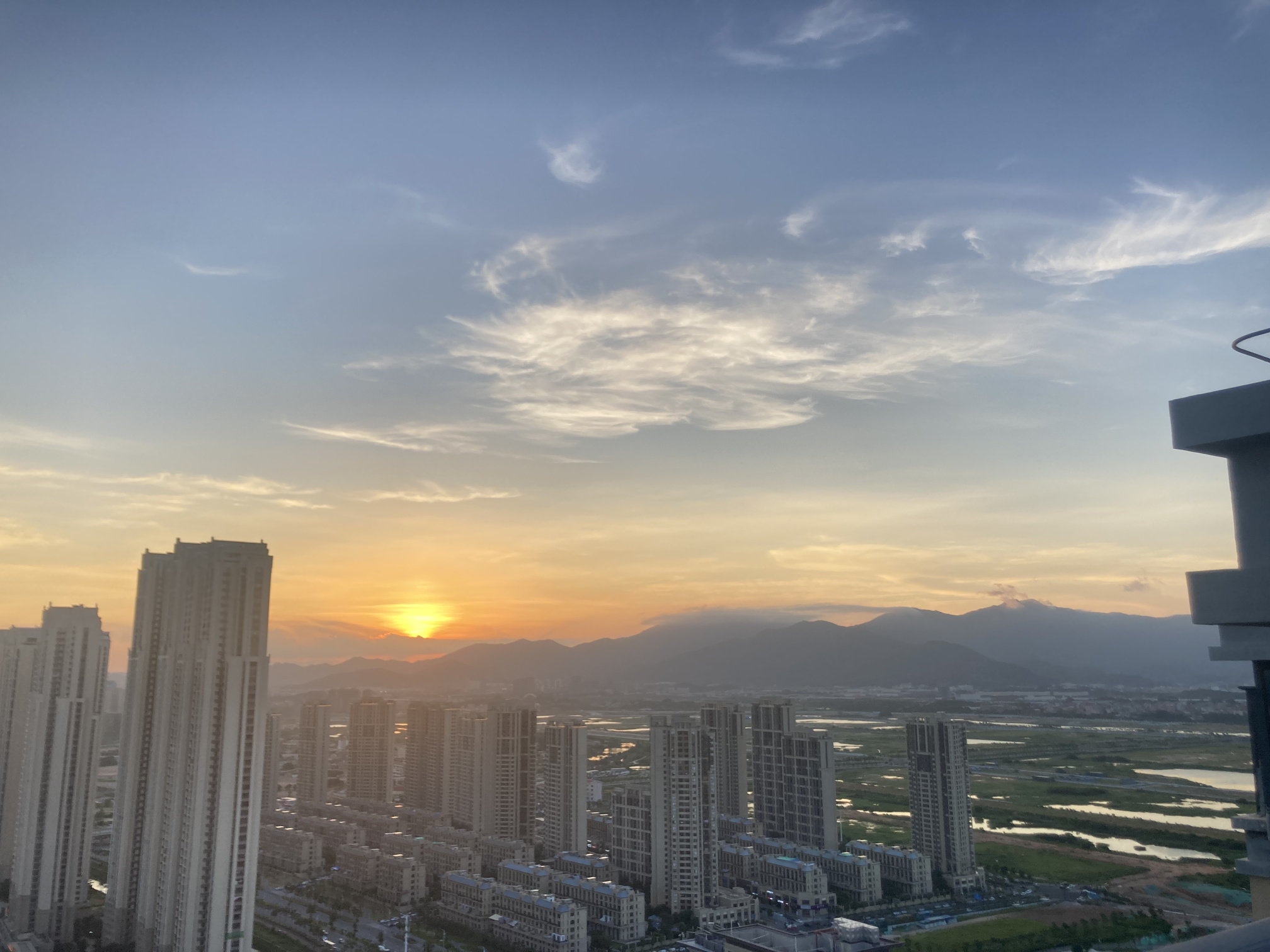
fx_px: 1027
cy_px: 476
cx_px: 635
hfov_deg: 63.4
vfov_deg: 49.7
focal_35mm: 28
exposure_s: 1/400
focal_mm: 3.99
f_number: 1.8
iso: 20
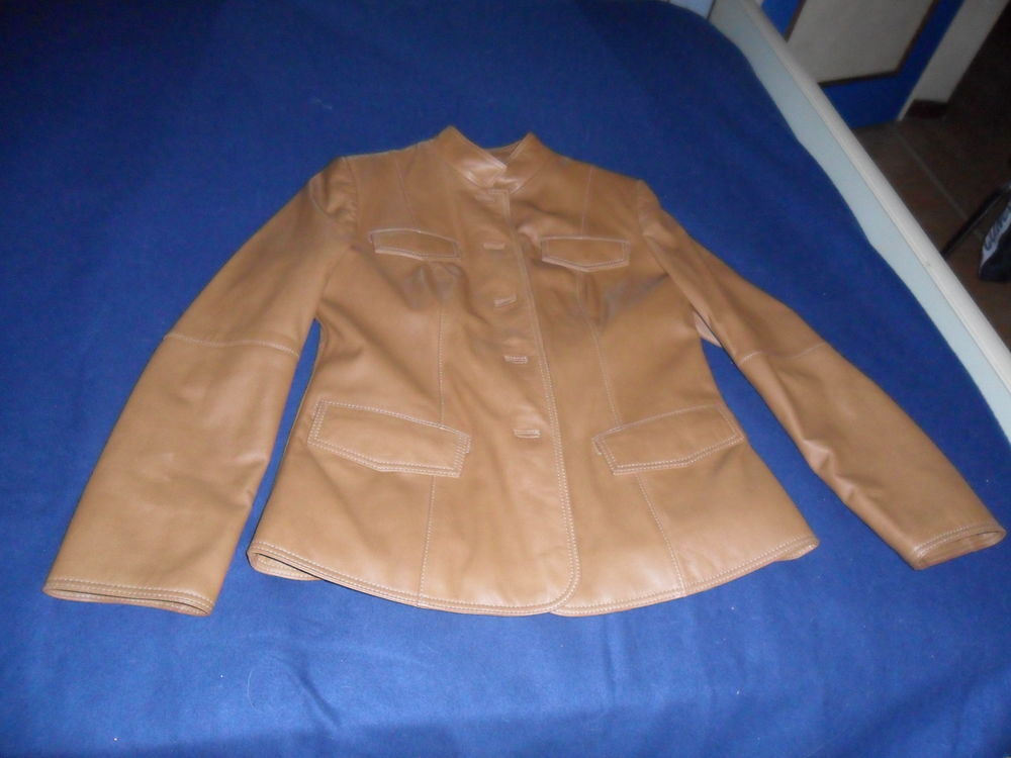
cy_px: 379
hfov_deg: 65.3
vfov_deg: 51.4
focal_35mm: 27
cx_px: 506
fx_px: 789
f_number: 3.5
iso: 400
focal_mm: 4.9
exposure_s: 1/45
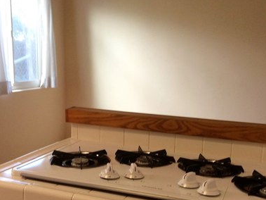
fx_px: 376
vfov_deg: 29.3
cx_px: 134
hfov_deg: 38.9
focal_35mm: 49
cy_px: 144
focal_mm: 4.15
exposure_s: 1/30
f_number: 2.2
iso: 80
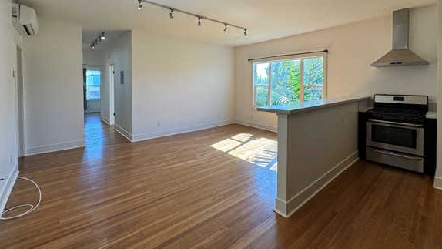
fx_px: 199
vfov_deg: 62.8
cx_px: 230
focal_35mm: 17
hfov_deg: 95.9
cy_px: 89
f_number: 2.2
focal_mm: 2.22
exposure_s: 1/120
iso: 100
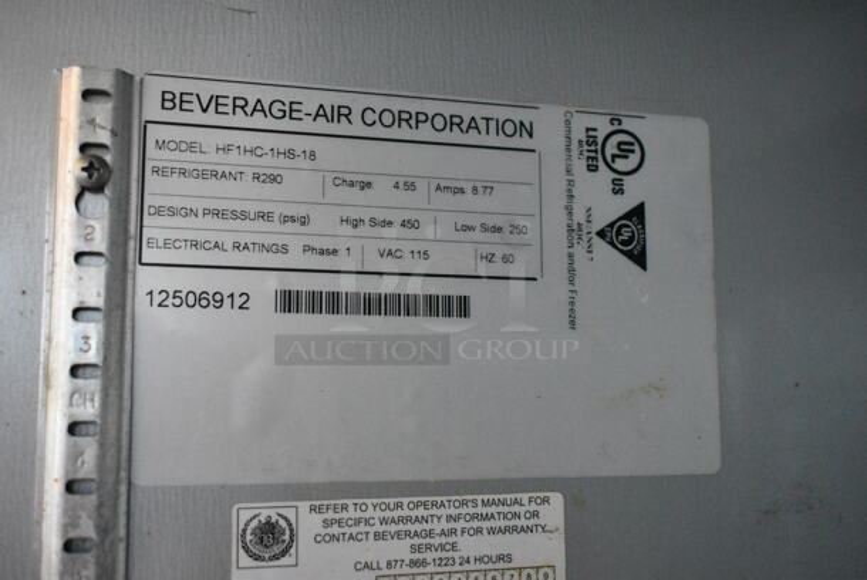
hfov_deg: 47.9
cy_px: 290
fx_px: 976
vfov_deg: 33.1
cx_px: 434
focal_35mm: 40
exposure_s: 1/100
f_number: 5
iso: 6400
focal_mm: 27
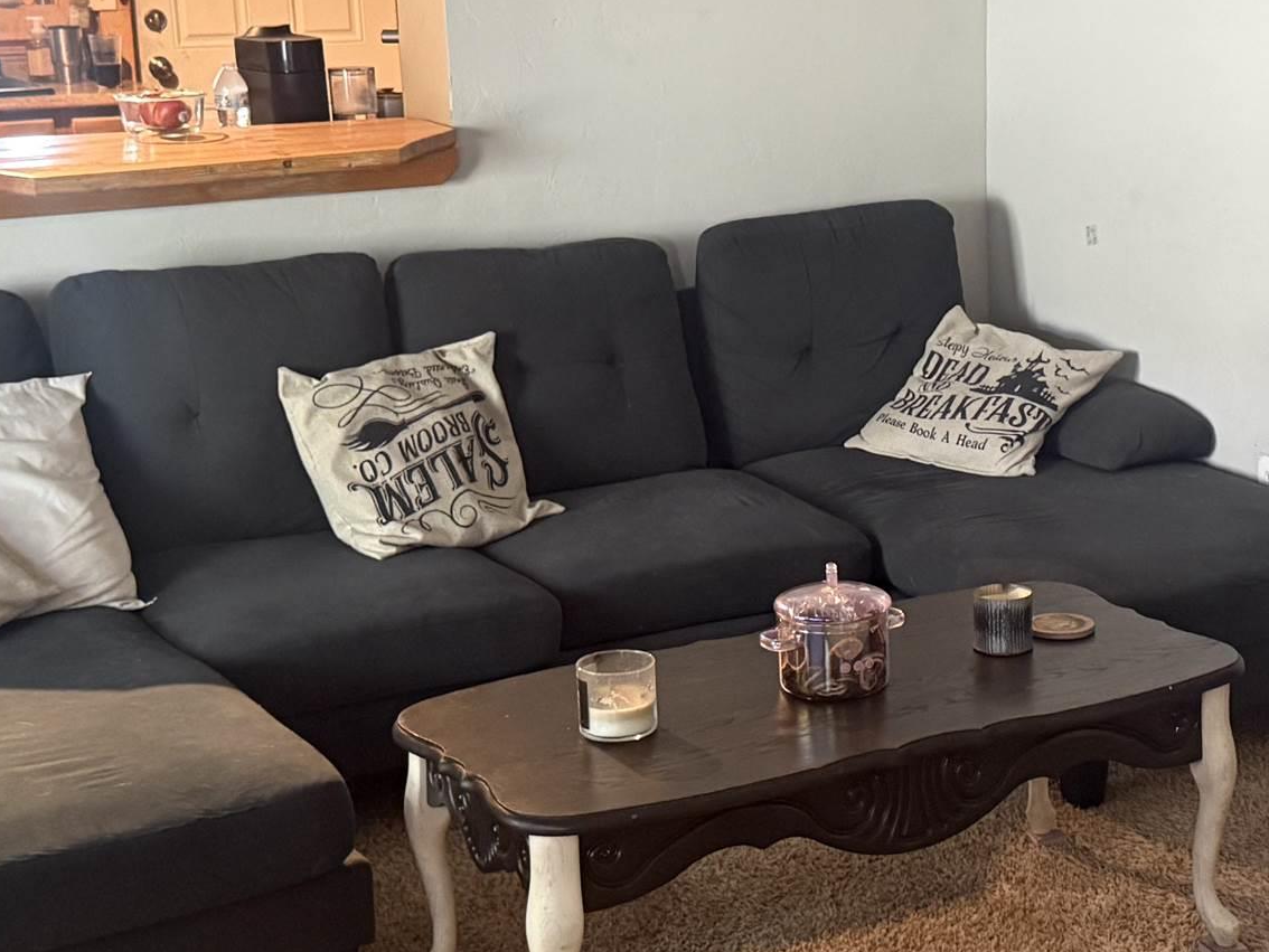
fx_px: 2383
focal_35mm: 65
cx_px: 920
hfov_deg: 29.4
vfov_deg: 22.6
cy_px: 425
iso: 500
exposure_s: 1/60
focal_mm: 6.76
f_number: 1.78
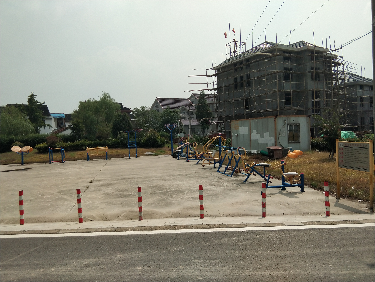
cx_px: 188
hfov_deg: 58.4
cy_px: 141
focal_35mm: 31
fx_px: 336
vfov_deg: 45.4
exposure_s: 1/2052
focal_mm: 3.69
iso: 50
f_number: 2.2
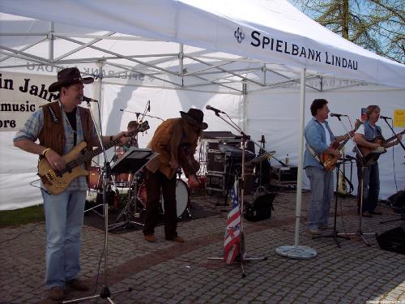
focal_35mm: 39
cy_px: 152
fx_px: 456
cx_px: 202
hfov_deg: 47.9
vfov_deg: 36.8
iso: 100
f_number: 4
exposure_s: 1/750
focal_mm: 8
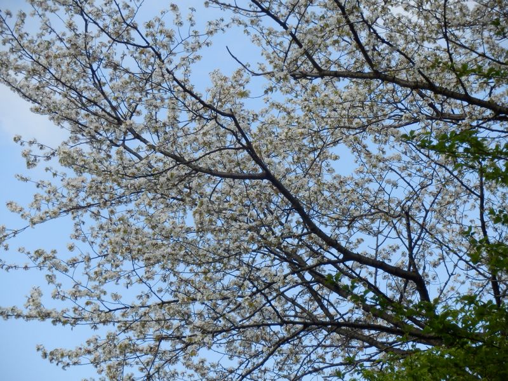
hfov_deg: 10.9
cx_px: 254
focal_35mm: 181
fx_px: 2656
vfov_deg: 8.2
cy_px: 190
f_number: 5.9
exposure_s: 1/250
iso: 80
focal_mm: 32
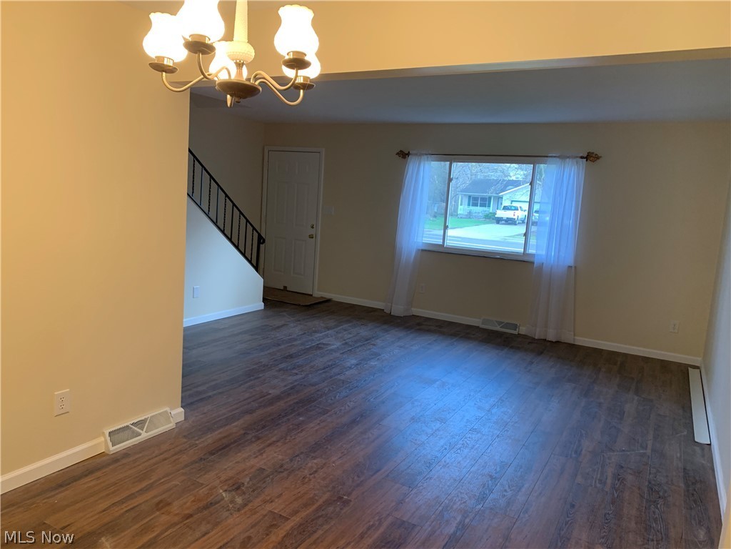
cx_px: 366
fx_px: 549
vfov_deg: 53.1
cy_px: 274
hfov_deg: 67.3
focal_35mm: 26
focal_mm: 4.25
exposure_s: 1/60
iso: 160
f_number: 1.8
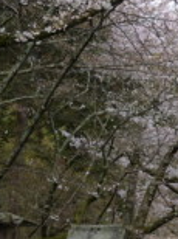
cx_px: 299
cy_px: 174
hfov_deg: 9.4
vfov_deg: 13.0
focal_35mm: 152
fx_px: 1045
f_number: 4
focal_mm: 19.84
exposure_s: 1/250
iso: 125
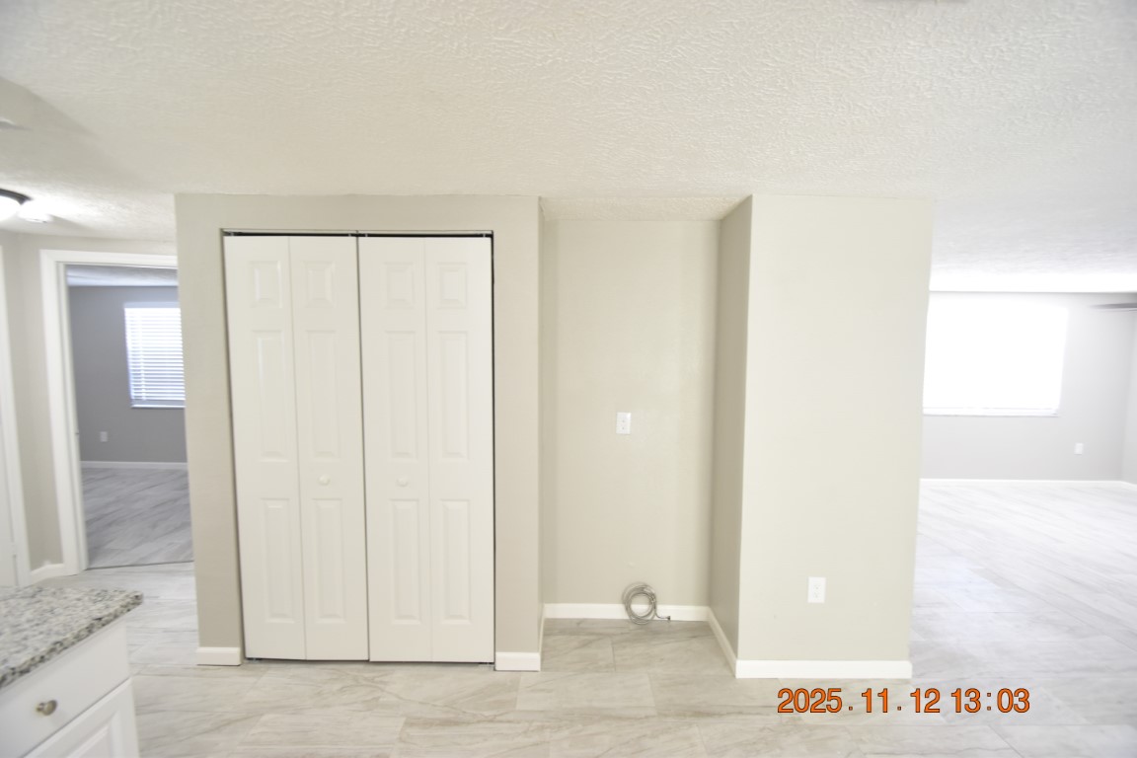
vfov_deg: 77.3
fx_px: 474
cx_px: 568
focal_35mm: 15
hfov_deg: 100.4
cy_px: 379
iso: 800
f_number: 3.5
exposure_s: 1/30
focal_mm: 10
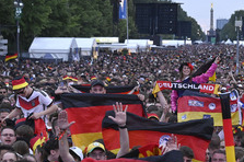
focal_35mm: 166
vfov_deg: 8.2
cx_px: 184
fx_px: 1123
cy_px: 122
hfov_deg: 12.4
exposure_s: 1/800
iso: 4000
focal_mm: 82
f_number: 7.1
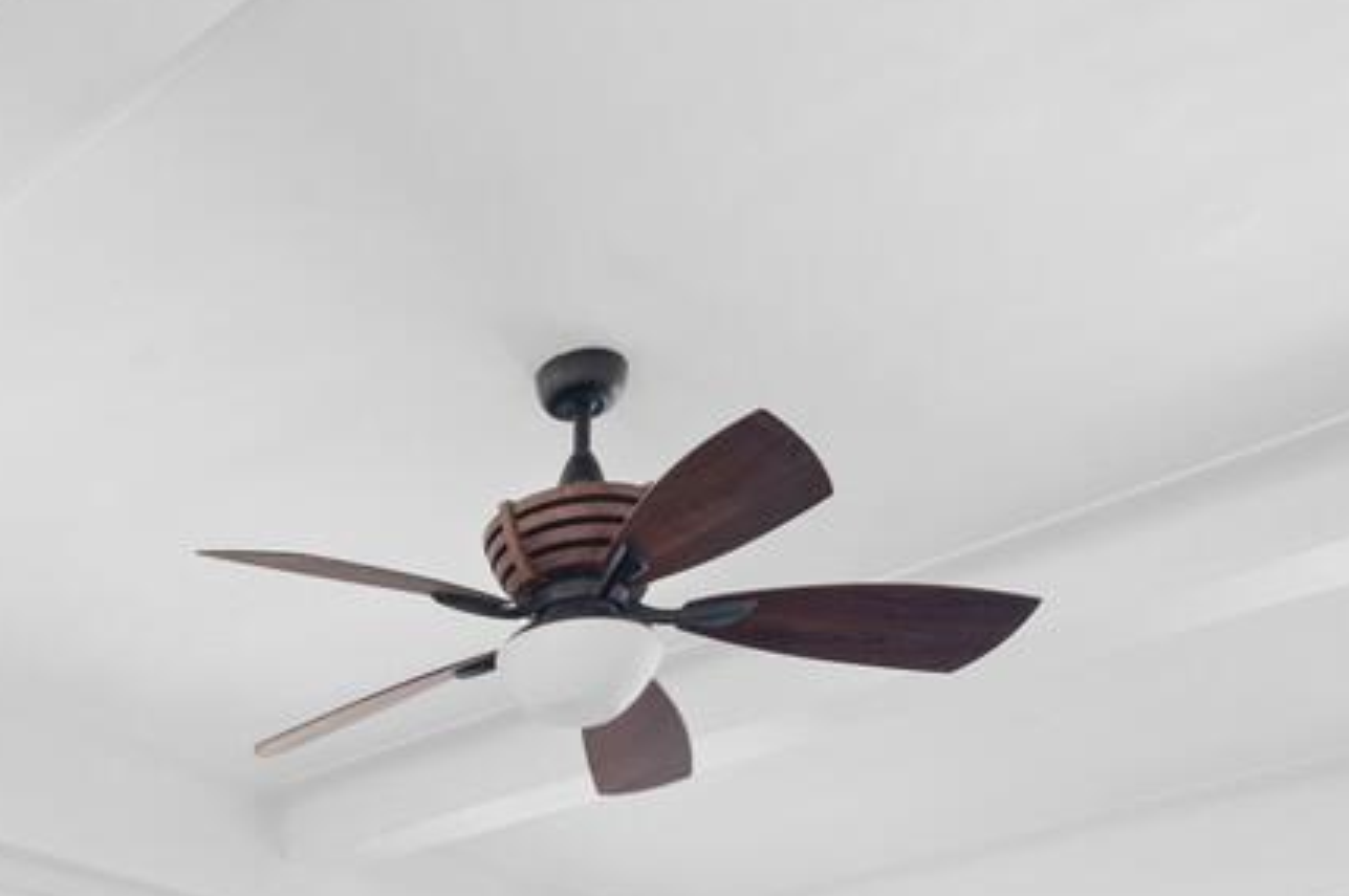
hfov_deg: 37.4
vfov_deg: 21.1
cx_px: 97
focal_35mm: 49
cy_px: 1496
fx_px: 1834
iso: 400
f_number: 11
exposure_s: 4
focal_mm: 14
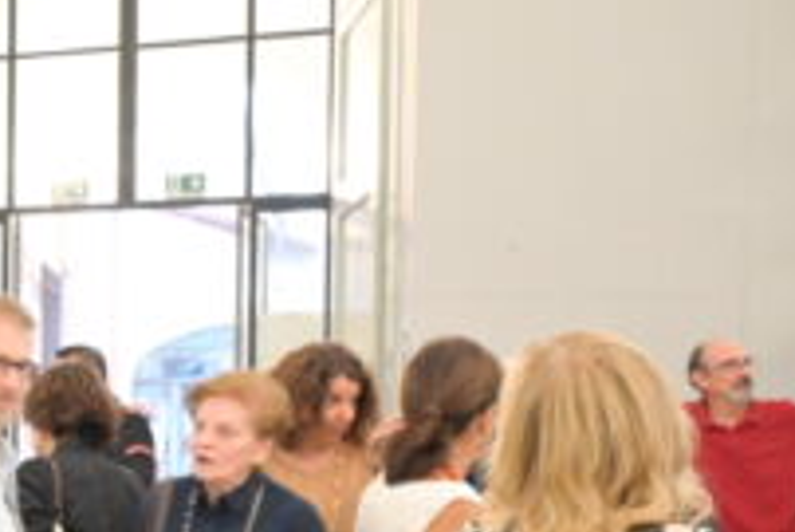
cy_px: 499
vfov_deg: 20.5
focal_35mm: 65
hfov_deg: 26.9
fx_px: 1436
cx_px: -193
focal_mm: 24
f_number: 5.6
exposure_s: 1/15
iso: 6400
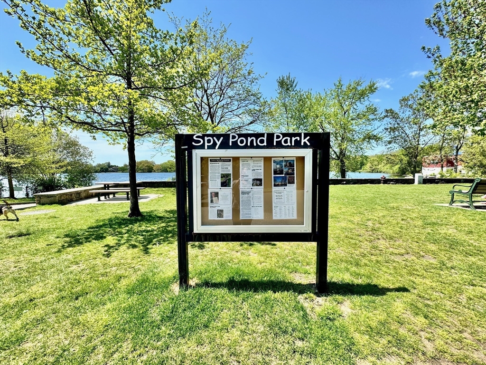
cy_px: 182
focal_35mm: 14
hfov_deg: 102.1
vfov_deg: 85.7
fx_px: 197
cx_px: 243
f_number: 2.2
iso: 50
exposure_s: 1/1094
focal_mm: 2.22
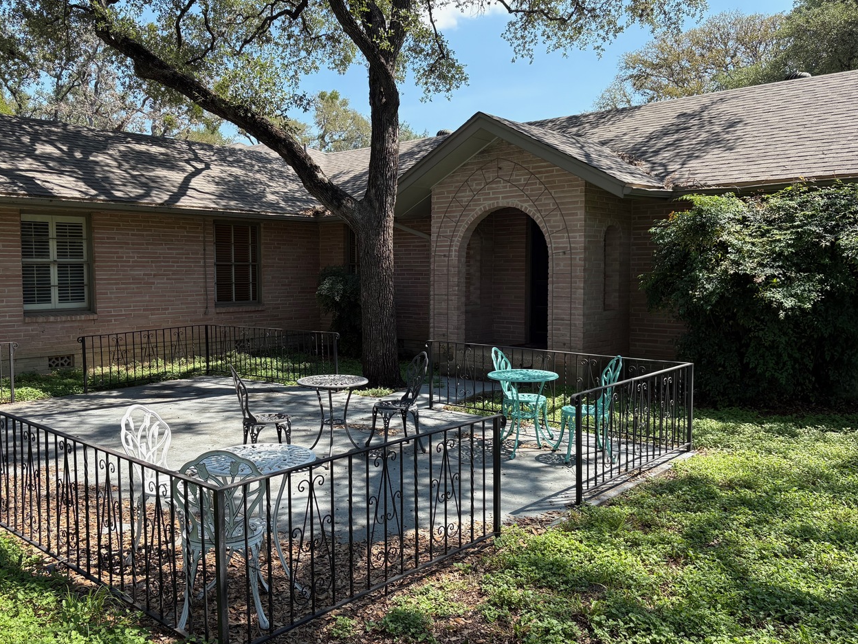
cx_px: 371
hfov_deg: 59.7
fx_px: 744
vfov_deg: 46.8
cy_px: 316
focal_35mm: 30
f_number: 1.6
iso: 64
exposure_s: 1/1263
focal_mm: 5.96
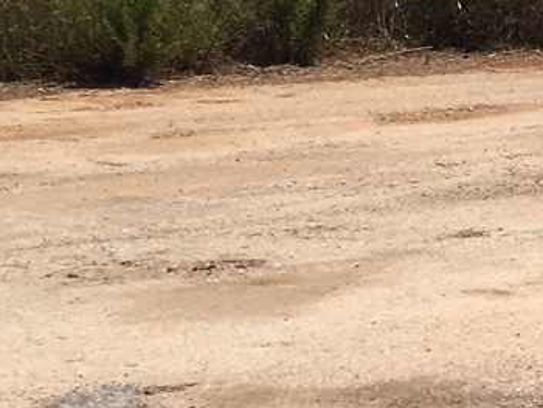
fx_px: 2621
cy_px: -130
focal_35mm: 167
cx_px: 1364
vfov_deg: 8.8
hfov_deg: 10.1
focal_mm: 4.15
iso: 25
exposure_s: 1/2262
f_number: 2.2
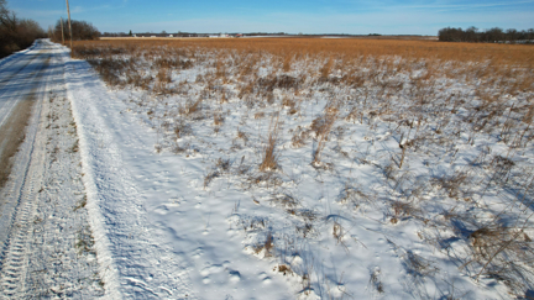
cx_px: 274
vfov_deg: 47.6
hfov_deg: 76.3
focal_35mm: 24
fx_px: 340
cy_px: 132
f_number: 2.8
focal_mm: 8.38
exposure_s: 1/5000
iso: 110
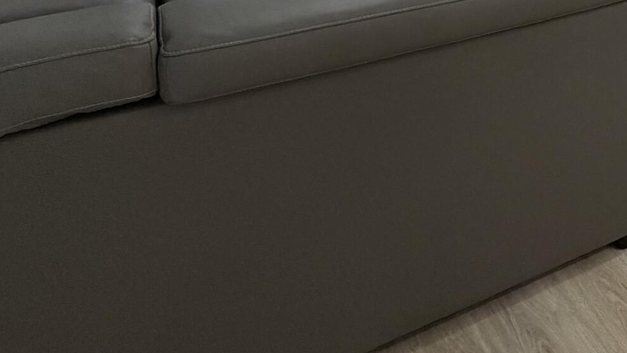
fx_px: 765
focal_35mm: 46
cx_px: 775
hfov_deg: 34.4
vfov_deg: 21.2
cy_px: -200
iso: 250
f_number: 2.2
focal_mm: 2.22
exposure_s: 1/60
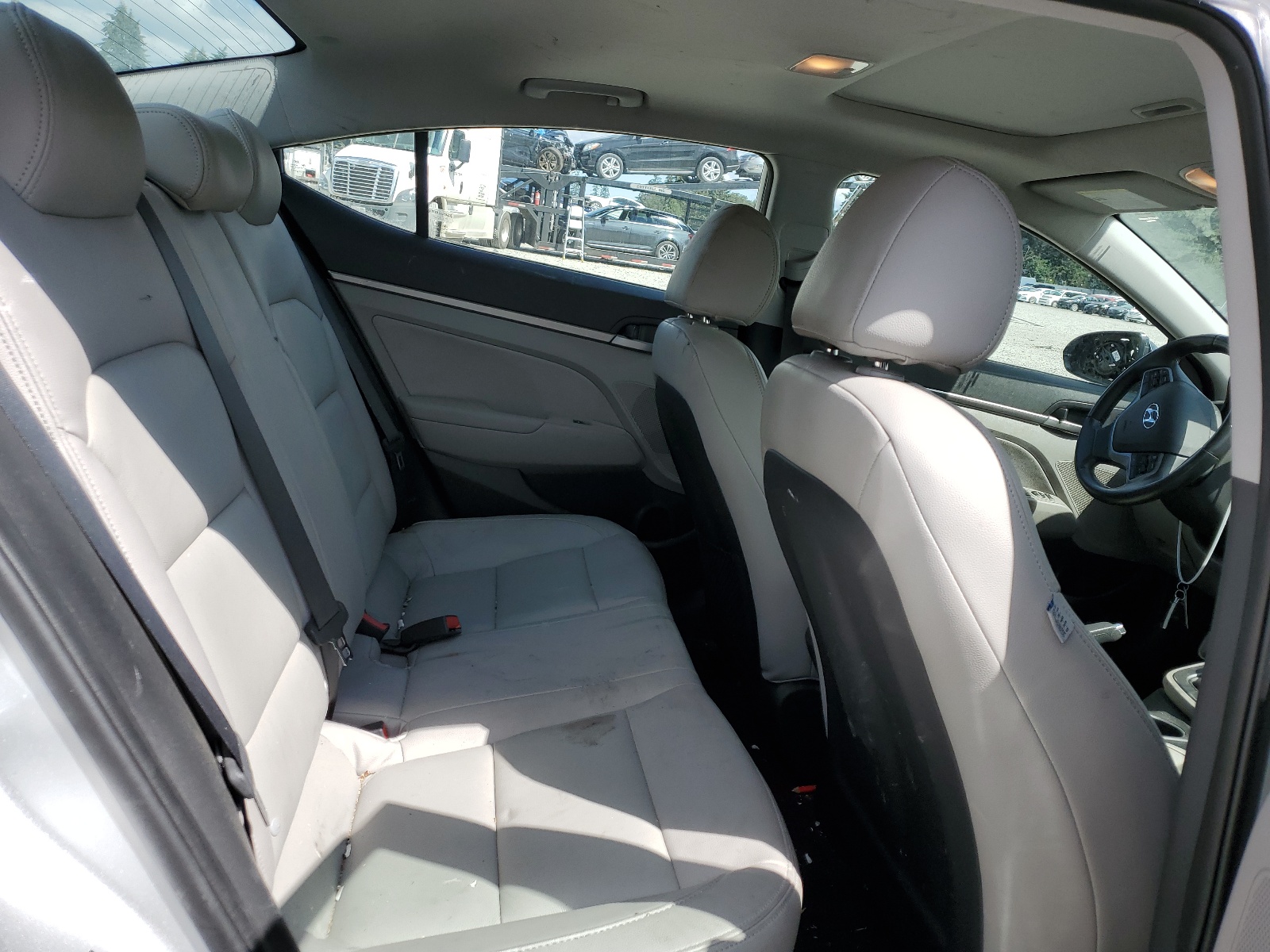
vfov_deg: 53.1
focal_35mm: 26
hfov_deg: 67.3
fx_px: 954
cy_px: 476
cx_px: 635
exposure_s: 1/1667
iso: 50
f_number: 1.5
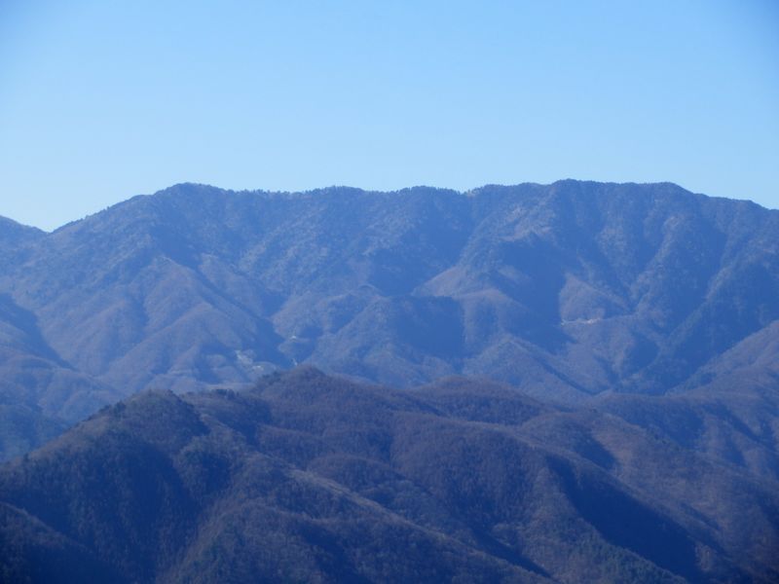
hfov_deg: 14.3
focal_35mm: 138
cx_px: 390
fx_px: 3106
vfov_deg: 10.7
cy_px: 292
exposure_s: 1/320
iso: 80
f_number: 5.8
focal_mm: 24.4
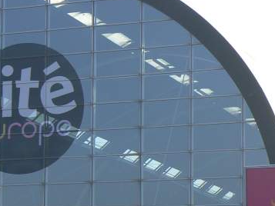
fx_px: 1343
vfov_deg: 8.7
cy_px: 223
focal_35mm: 169
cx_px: 22
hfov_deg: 11.6
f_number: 5.6
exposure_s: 1/320
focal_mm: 11.2
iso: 80
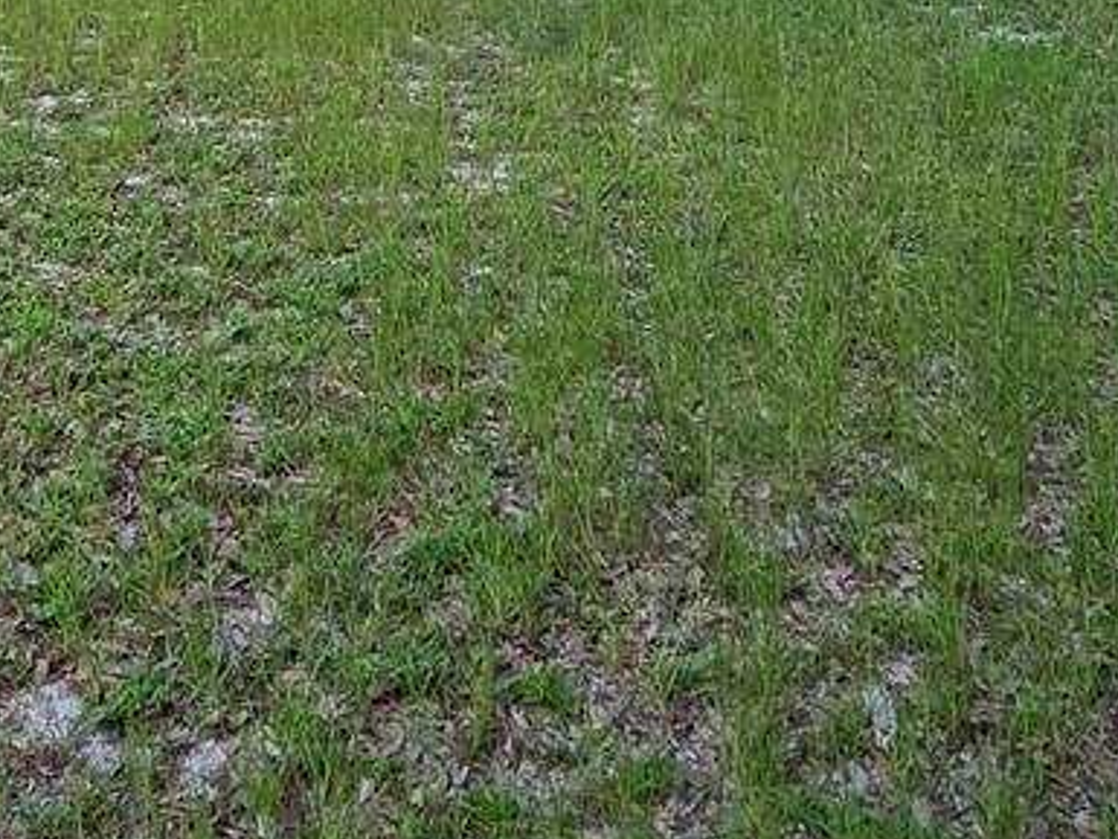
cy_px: -241
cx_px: 386
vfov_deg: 23.9
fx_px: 1745
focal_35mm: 54
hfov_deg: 35.2
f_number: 2.2
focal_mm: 2.2
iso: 50
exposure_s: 1/1445
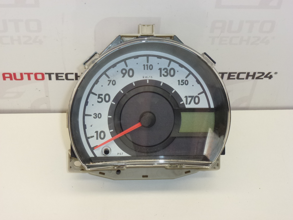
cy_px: 110
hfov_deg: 31.7
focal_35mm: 61
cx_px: 146
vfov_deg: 24.0
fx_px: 516
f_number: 4.5
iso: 400
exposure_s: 1/160
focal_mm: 10.9
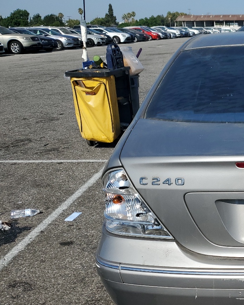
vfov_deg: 39.4
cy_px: 184
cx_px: 281
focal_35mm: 47
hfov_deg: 28.5
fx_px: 424
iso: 50
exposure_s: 1/5000
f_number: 1.5
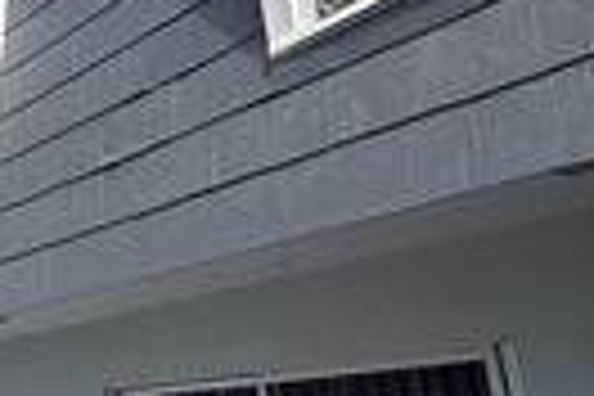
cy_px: 320
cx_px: -184
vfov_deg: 29.8
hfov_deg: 32.7
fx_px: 726
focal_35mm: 44
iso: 50
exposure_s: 1/2506
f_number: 2.2
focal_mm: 2.22
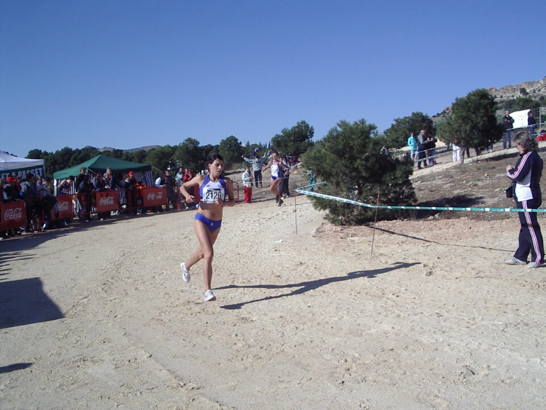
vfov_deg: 37.7
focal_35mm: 38
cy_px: 205
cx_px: 273
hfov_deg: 49.0
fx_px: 599
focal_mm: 5.8
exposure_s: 1/500
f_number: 4.8
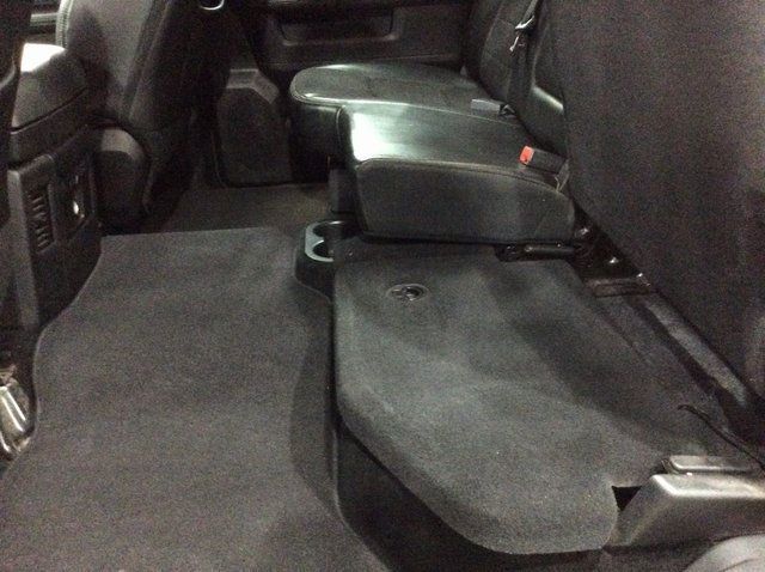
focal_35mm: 32
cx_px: 382
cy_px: 286
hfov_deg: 56.9
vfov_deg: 44.1
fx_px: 706
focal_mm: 3.3
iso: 800
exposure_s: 1/15
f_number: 2.4
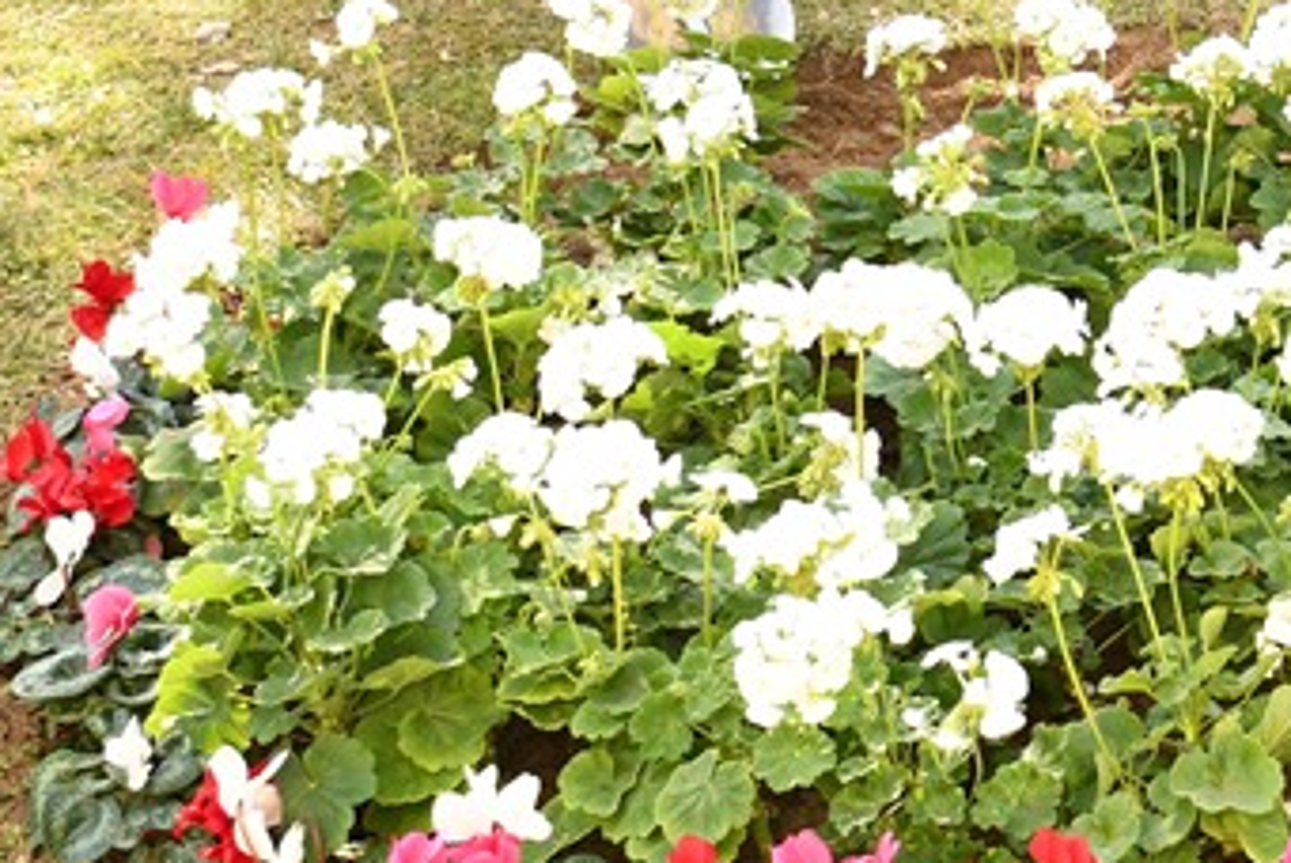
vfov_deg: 13.5
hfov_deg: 19.7
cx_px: 1401
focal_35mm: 99
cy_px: -157
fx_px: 3553
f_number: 5
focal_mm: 22
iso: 500
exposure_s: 1/320
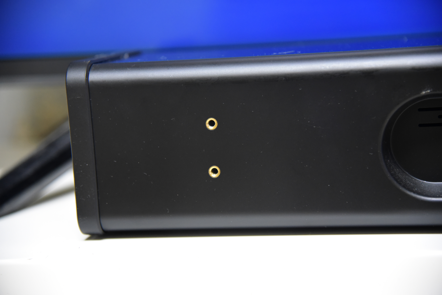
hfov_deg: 22.1
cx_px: 221
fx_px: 1130
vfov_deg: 14.9
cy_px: 148
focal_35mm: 92
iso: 4500
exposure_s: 1/60
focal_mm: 92
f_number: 4
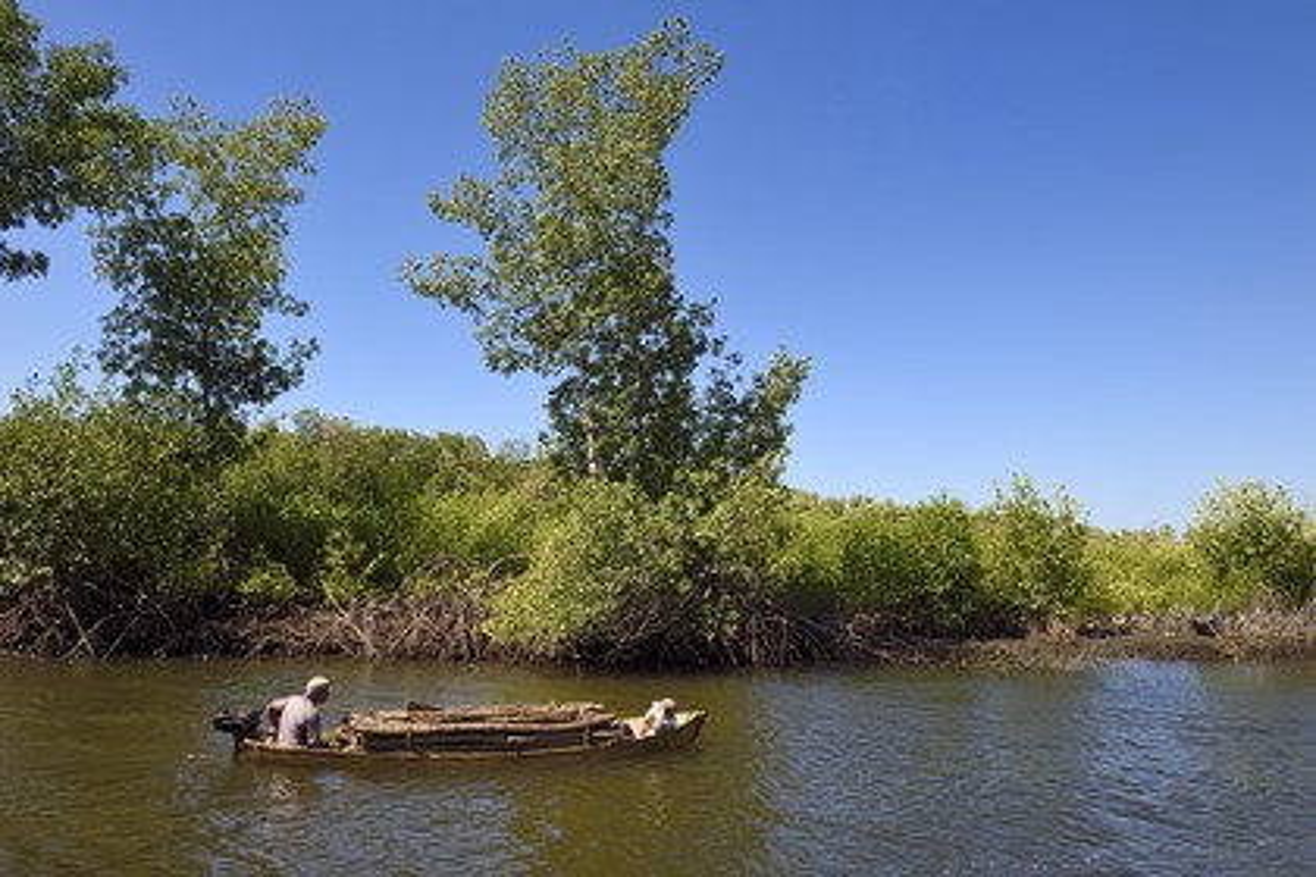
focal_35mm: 24
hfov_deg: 73.7
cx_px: 658
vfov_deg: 53.1
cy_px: 438
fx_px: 877
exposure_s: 1/400
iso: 200
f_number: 11
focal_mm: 24
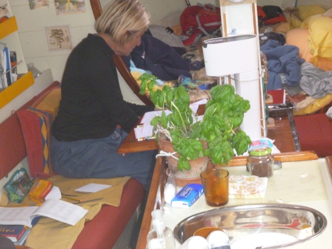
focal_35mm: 86
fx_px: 825
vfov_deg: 17.2
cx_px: 166
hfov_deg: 22.8
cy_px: 124
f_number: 5.6
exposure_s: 1/50
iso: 640
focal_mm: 15.3
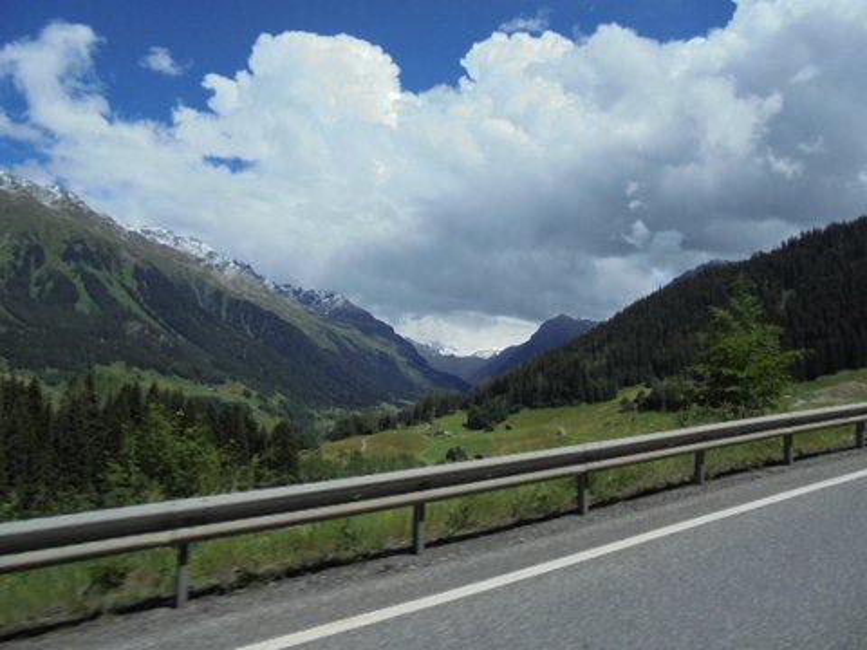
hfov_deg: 67.3
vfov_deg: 53.1
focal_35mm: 26
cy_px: 325
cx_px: 434
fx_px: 651
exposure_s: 1/250
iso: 100
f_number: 11.5
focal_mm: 4.6
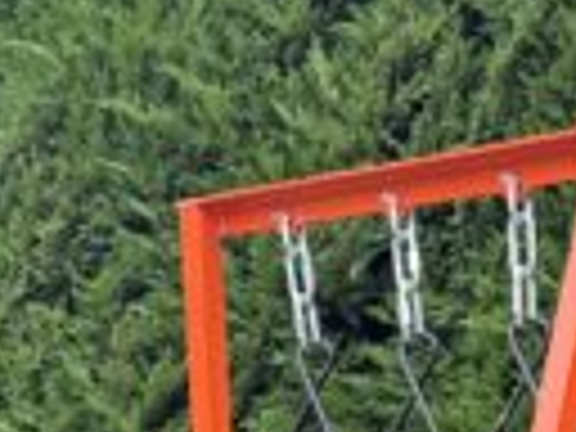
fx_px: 2030
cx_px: 796
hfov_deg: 15.2
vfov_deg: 11.4
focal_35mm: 122
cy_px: 738
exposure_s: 1/121
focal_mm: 6.76
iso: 100
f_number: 1.78
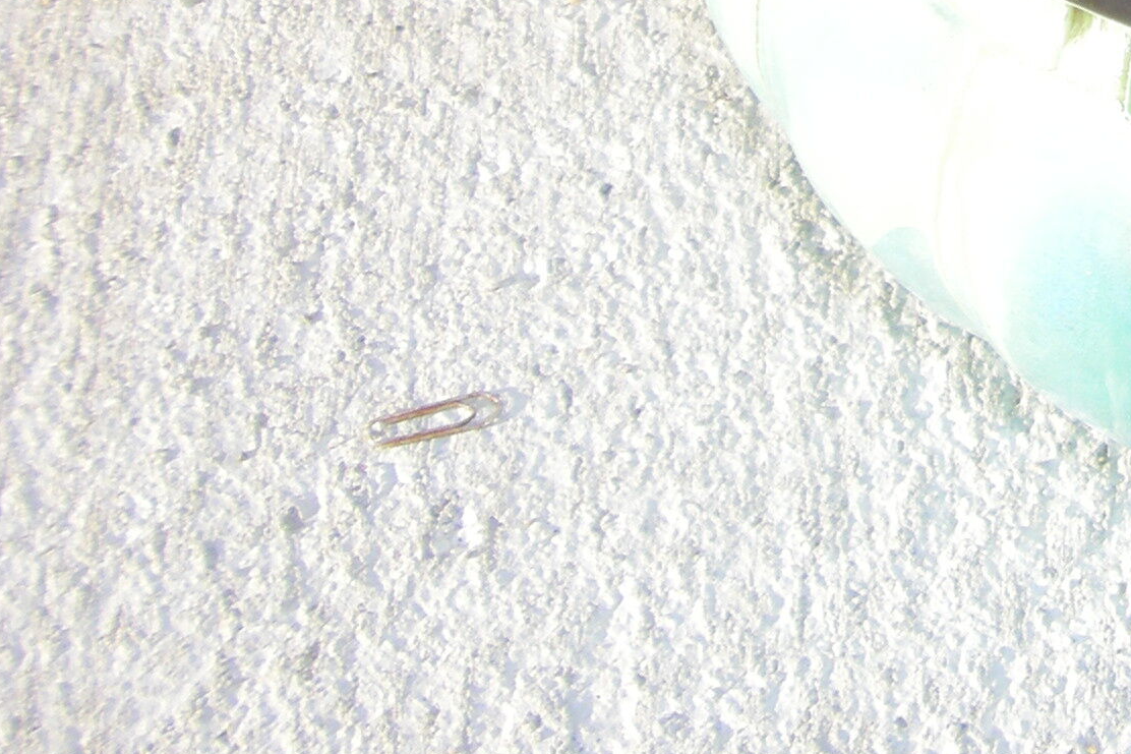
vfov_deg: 11.4
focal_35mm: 116
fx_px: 3644
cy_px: -275
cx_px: 1491
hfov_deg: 16.6
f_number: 3.5
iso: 64
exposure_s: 1/160
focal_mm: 6.3
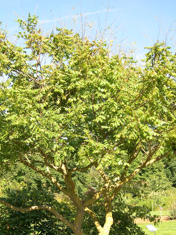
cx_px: 77
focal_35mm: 54
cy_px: 163
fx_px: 366
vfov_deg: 35.1
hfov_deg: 27.0
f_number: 2.8
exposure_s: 1/440
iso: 100
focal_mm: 8
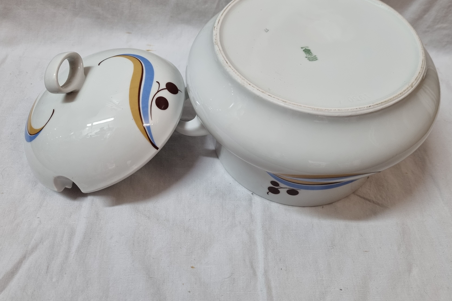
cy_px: 128
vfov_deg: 46.3
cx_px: 231
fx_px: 352
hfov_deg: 65.5
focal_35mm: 28
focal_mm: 5.4
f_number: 1.8
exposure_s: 1/100
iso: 250
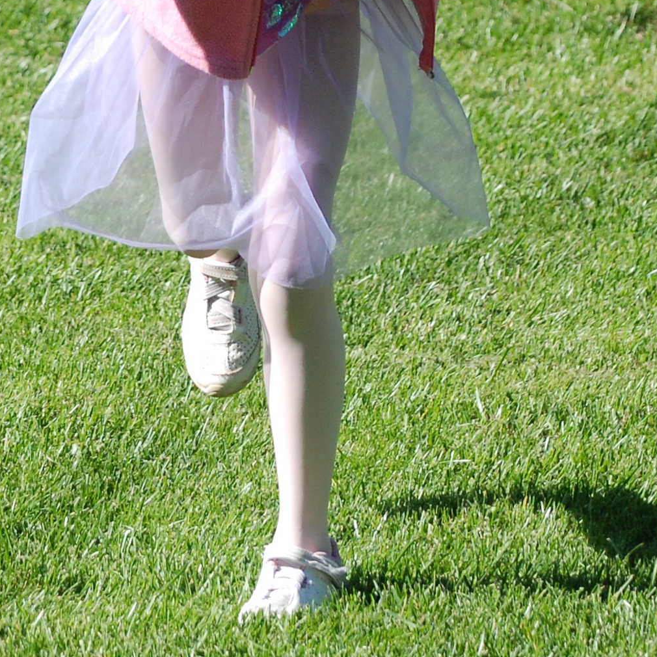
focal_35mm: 465
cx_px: 267
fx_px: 9977
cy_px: -124
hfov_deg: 3.8
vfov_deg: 3.8
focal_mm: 95
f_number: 4.8
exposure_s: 1/1000
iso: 400
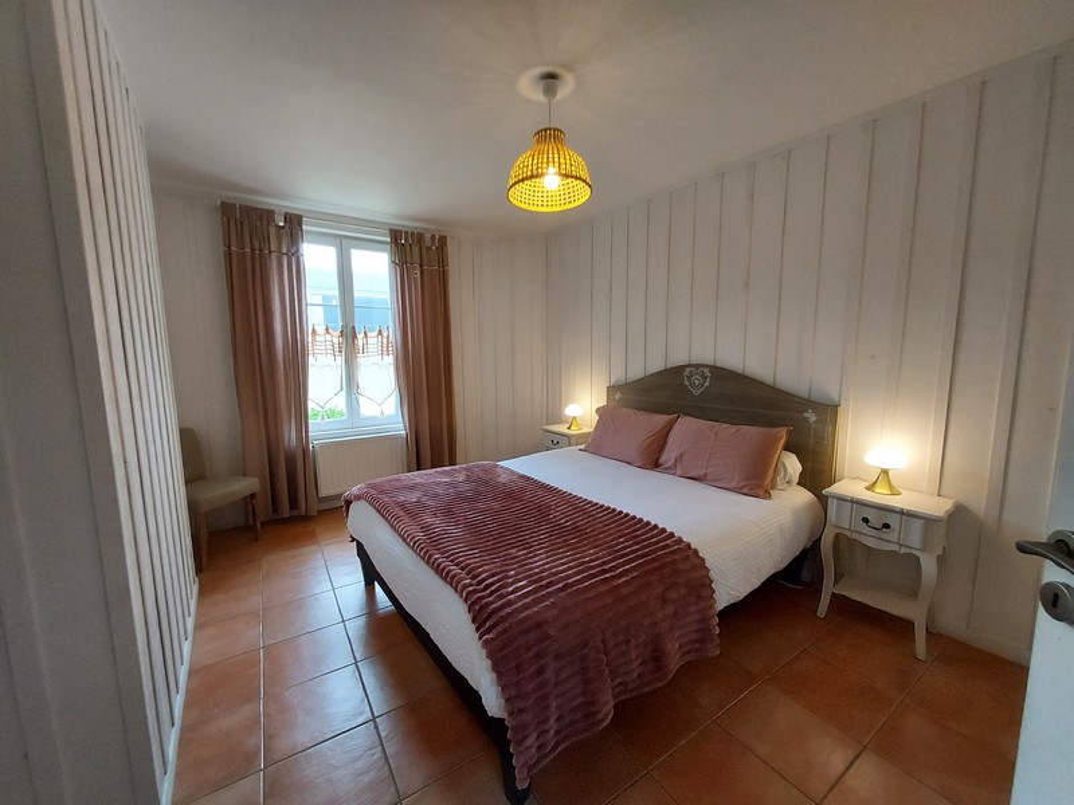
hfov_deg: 106.2
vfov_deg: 89.9
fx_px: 403
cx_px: 537
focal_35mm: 13
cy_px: 402
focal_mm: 1.42
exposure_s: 1/50
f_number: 2.2
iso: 125
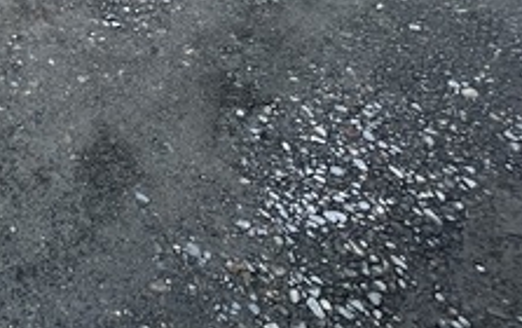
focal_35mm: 37
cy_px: -61
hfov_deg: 37.4
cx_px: -126
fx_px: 527
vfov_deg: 29.8
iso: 100
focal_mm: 1.57
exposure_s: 1/121
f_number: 1.8
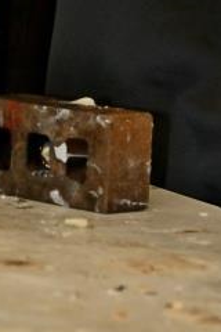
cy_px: -100
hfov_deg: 4.6
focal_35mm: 299
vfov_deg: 6.8
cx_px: 215
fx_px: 2753
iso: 500
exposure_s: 1/200
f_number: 4
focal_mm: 70
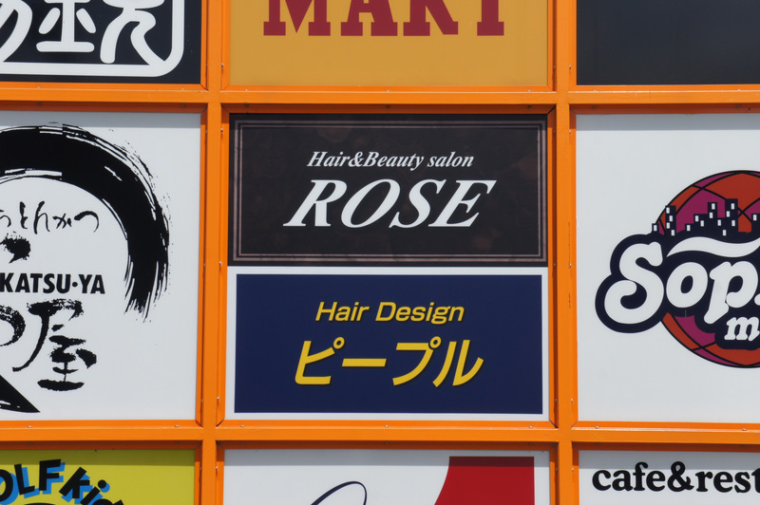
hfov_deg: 24.6
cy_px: 252
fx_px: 1740
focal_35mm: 82
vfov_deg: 16.5
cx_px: 380
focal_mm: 55
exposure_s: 1/400
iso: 200
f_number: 10
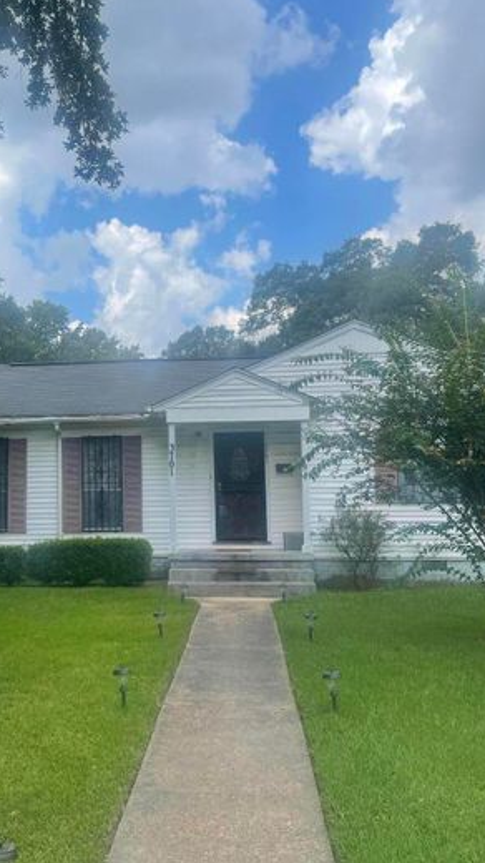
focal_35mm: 35
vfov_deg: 56.6
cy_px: 408
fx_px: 800
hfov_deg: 33.3
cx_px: 145
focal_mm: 5.1
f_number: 1.6
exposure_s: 1/3003
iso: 32
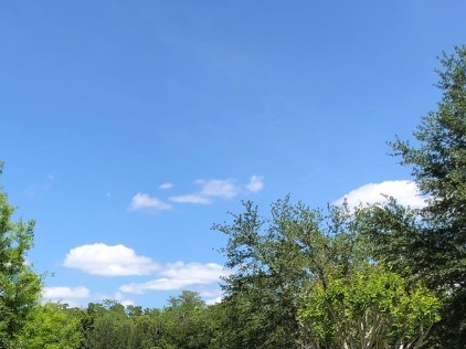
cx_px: 102
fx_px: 915
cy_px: 394
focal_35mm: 68
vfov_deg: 20.5
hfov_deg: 28.1
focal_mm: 3.99
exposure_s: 1/1499
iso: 20
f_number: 1.8
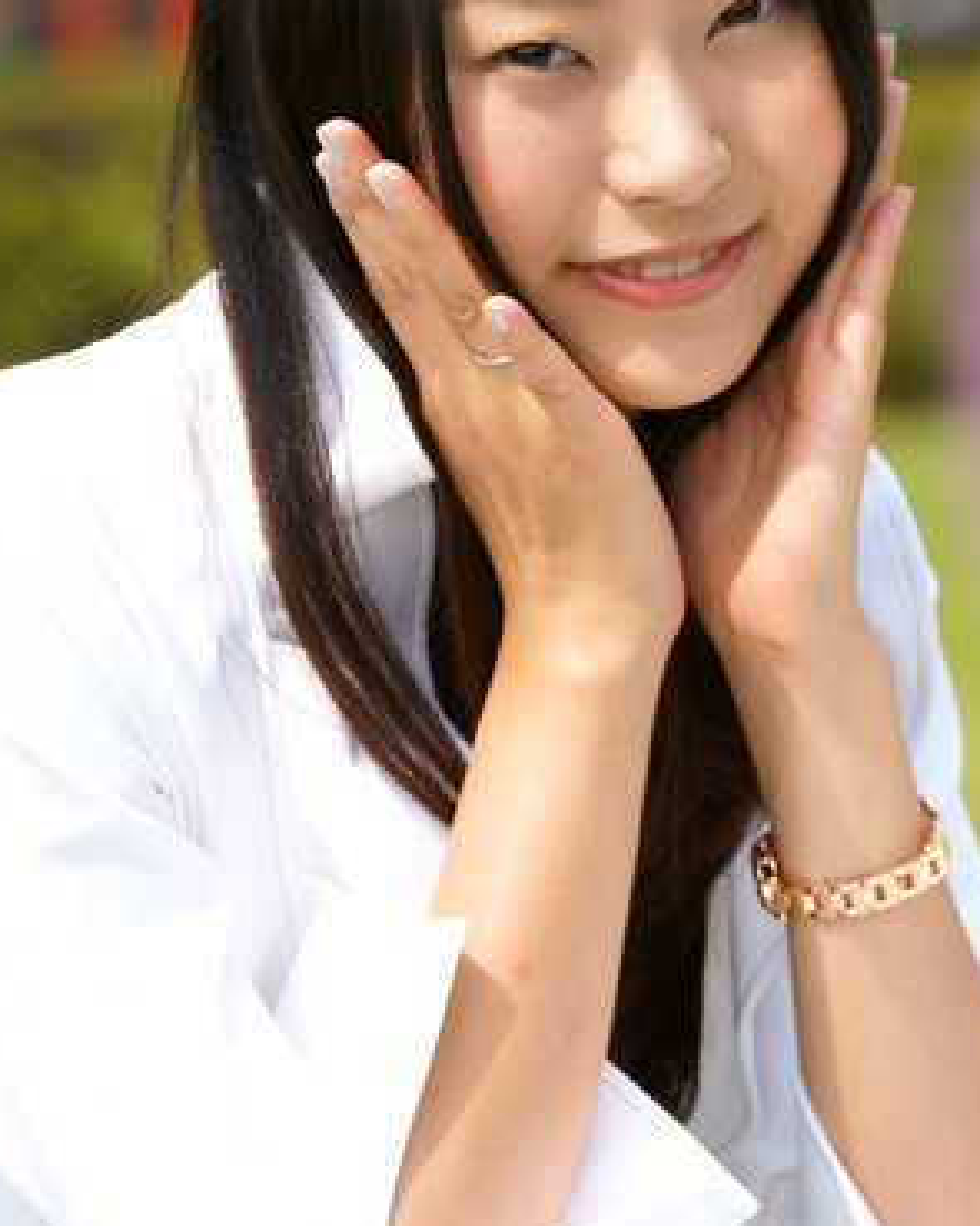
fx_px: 15923
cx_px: 508
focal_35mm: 439
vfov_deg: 4.4
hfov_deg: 3.5
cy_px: 395
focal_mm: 180
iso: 100
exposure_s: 1/400
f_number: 7.1
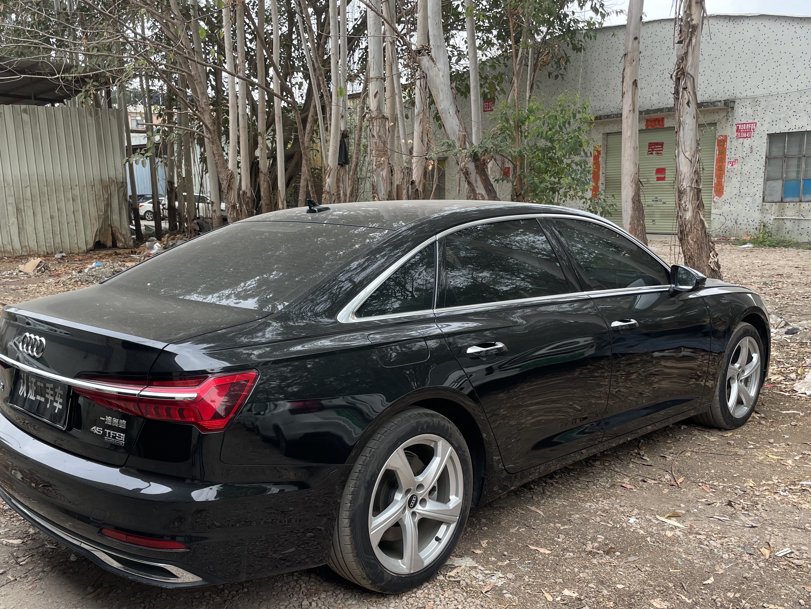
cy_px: 353
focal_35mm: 33
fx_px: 773
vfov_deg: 42.8
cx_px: 372
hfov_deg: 55.3
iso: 32
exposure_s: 1/202
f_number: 1.6
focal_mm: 4.2
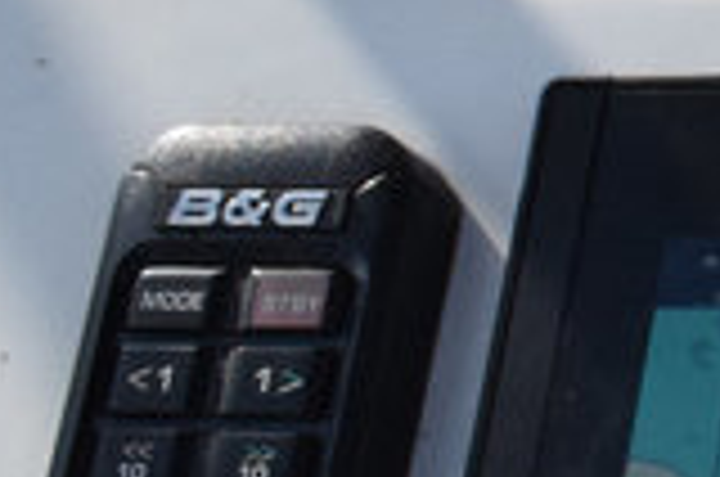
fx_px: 3713
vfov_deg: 7.3
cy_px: -56
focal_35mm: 186
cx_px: 2088
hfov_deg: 9.1
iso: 1600
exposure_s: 1/1000
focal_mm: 18
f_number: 16
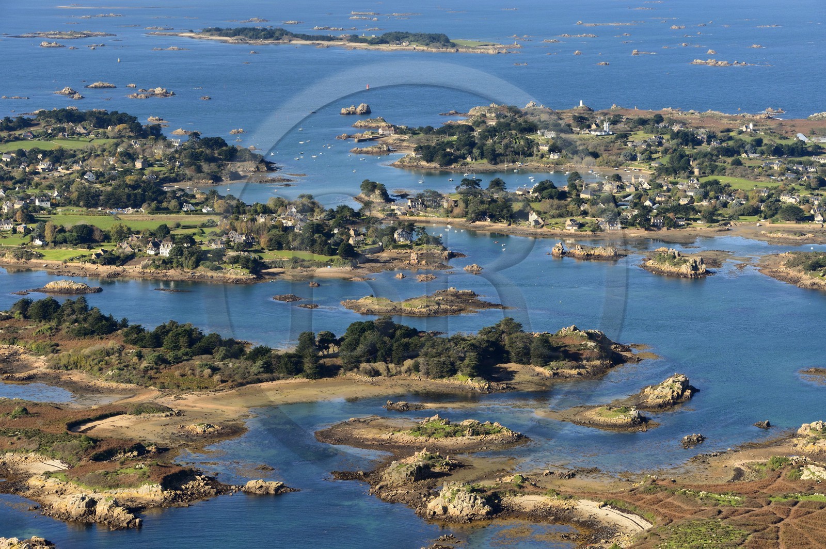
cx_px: 413
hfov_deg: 18.6
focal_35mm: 110
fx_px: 2522
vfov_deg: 12.4
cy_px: 274
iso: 800
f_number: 11
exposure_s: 1/1000
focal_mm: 110
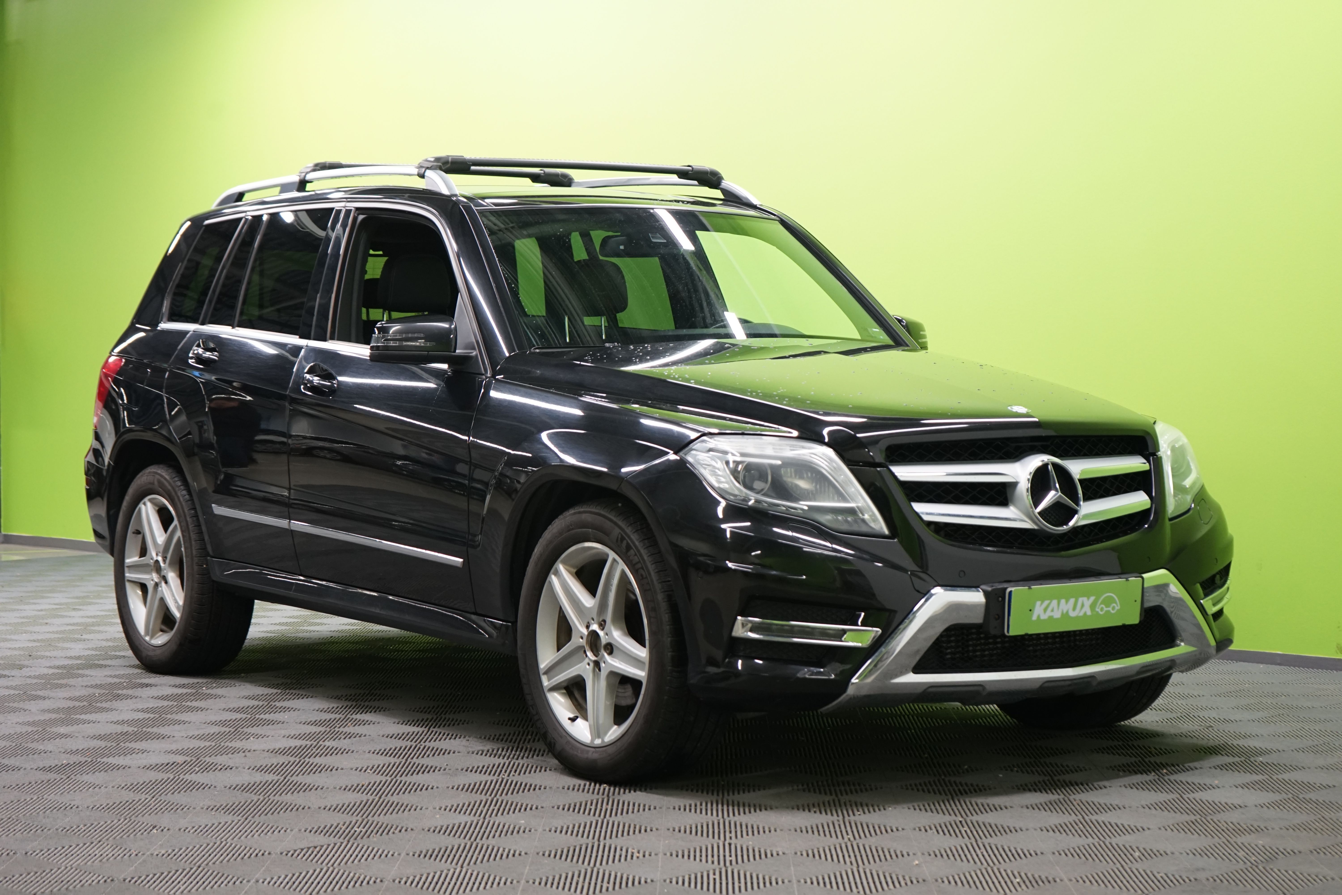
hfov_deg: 30.5
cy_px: 448
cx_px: 671
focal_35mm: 66
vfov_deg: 20.6
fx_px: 2460
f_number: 5.6
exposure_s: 1/50
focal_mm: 66
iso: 1250
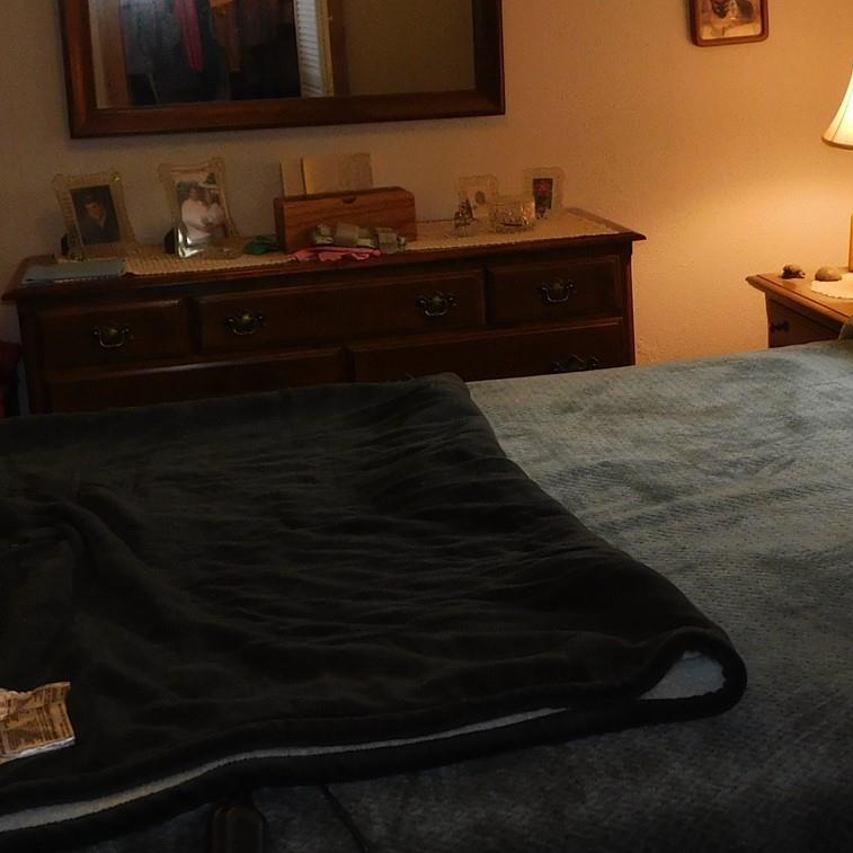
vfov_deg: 30.8
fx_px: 1533
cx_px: 532
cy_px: 263
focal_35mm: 55
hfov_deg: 31.0
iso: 200
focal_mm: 4
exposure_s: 1/30
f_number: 3
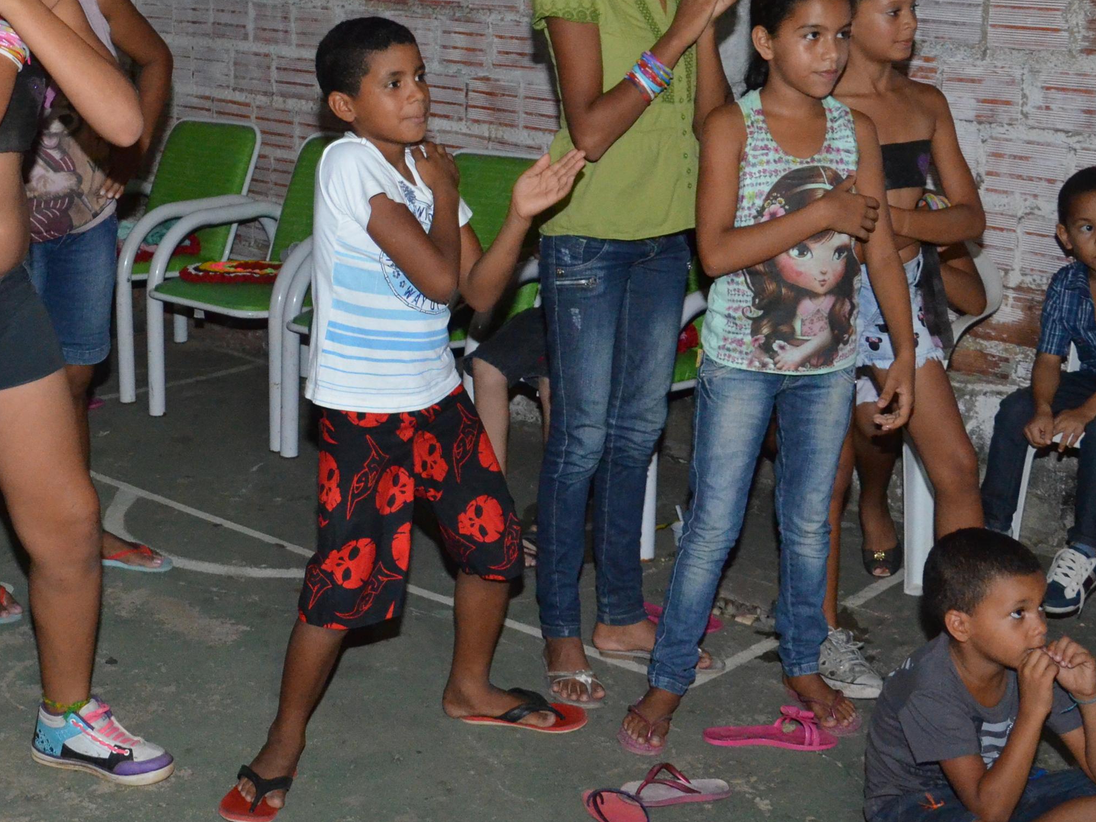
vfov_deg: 28.4
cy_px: 282
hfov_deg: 36.7
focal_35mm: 51
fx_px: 1615
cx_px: 297
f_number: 4
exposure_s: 1/60
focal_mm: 18
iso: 3200
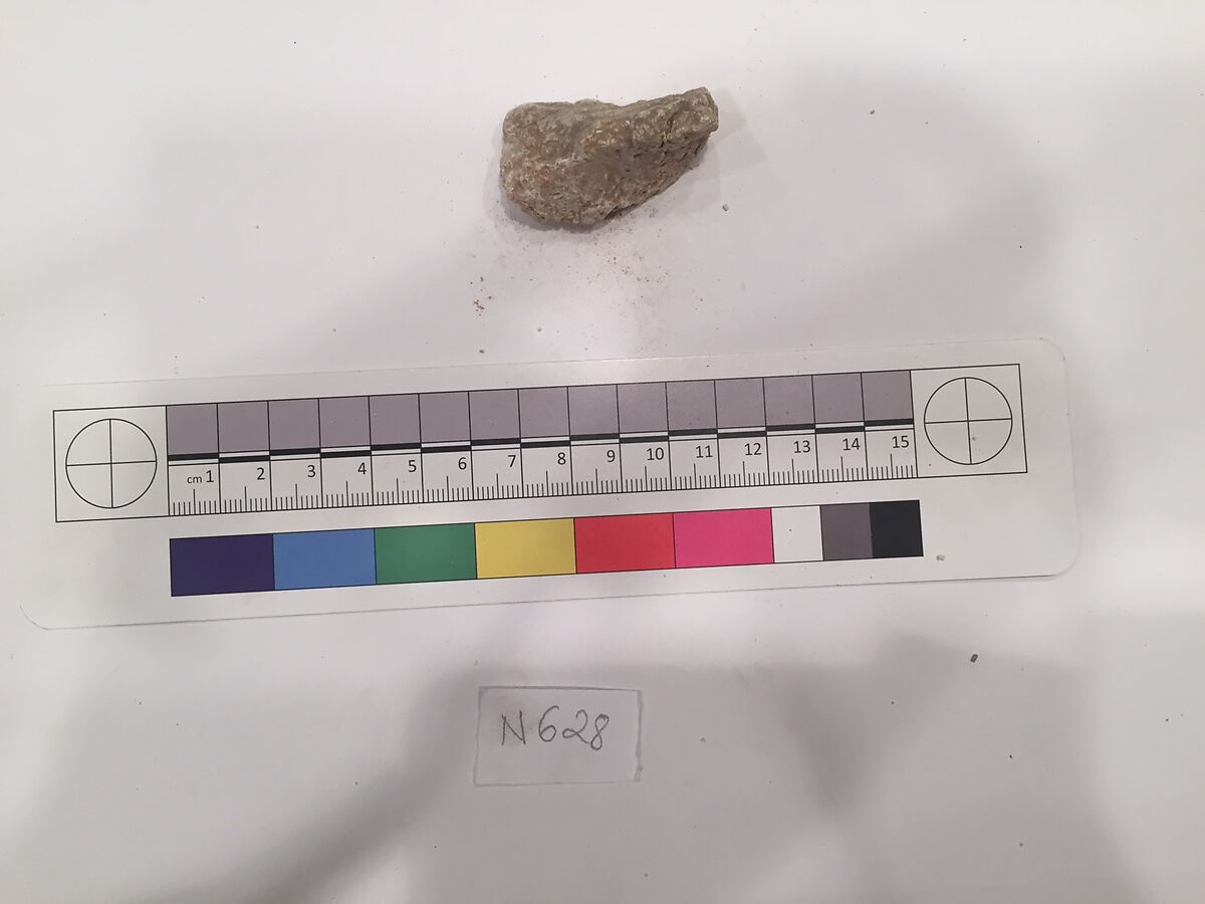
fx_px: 1010
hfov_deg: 61.7
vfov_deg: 48.2
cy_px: 452
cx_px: 602
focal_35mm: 29
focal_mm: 4.15
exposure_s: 1/40
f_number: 2.2
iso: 32
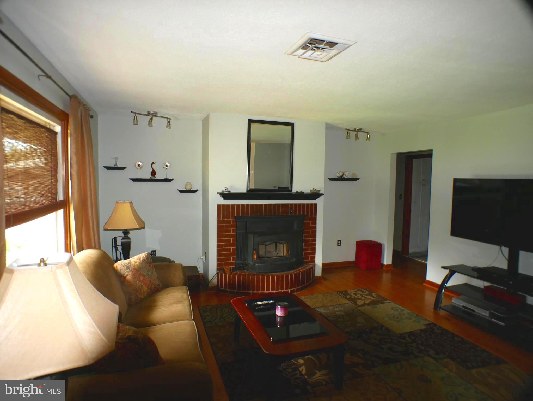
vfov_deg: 46.8
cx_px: 266
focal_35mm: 30
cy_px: 200
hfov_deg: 59.9
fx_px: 462
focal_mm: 15
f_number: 3.7
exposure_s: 1/60
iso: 800
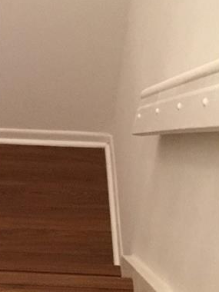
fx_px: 827
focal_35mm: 98
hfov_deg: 14.8
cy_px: 132
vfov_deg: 20.0
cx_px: 2
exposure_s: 1/20
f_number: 2.4
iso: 200
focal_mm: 3.3
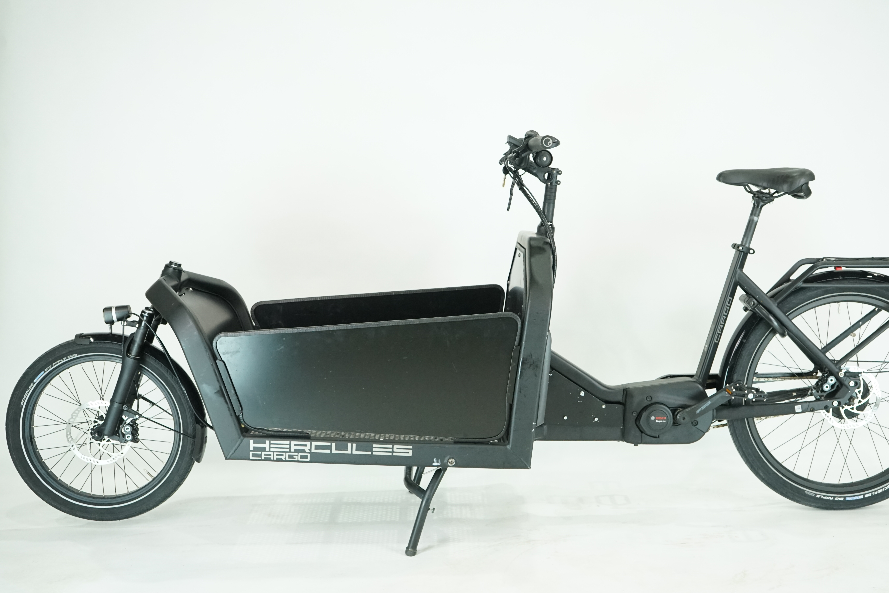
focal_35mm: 41
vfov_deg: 32.6
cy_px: 302
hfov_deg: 47.3
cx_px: 490
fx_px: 1012
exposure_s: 1/200
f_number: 5.6
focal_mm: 37
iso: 2500
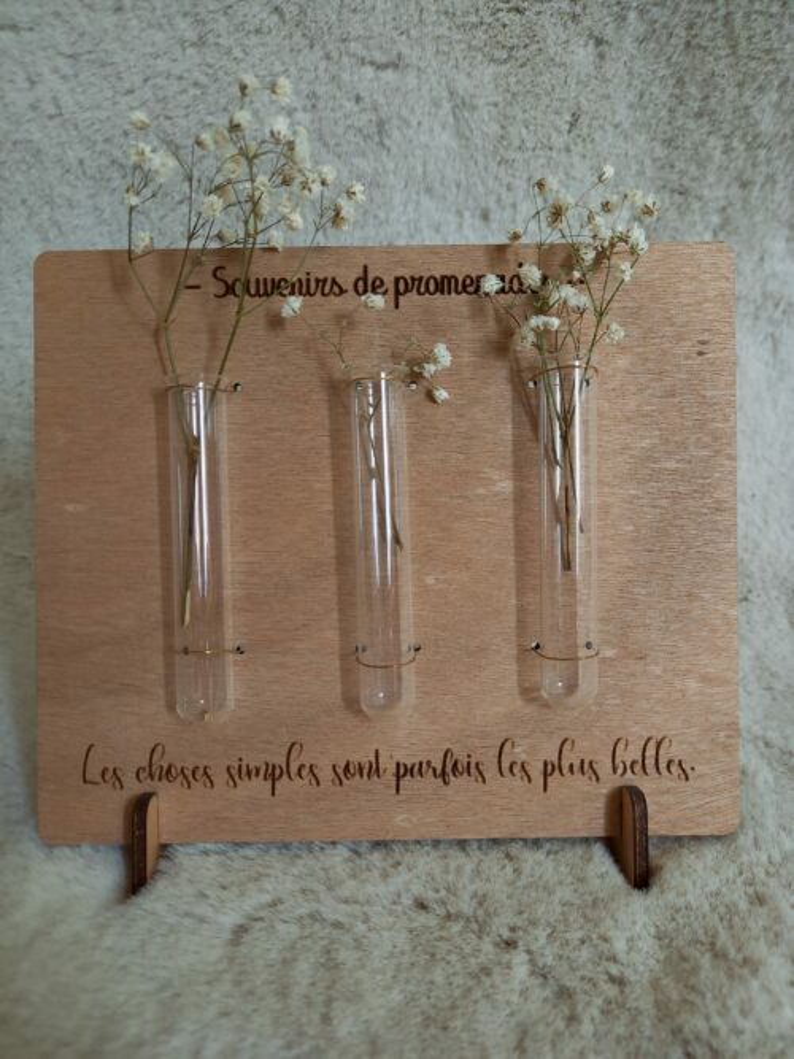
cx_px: 397
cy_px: 530
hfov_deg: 54.9
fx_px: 765
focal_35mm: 25
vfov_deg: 69.4
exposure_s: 1/50
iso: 100
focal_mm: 4.65
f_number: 1.8
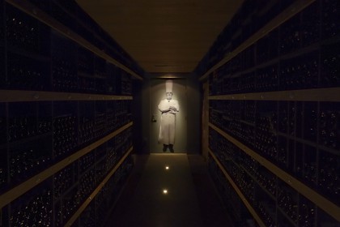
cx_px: 170
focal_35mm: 32
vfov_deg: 41.1
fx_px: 302
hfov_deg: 58.7
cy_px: 114
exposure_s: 1/30
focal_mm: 32
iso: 1600
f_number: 10
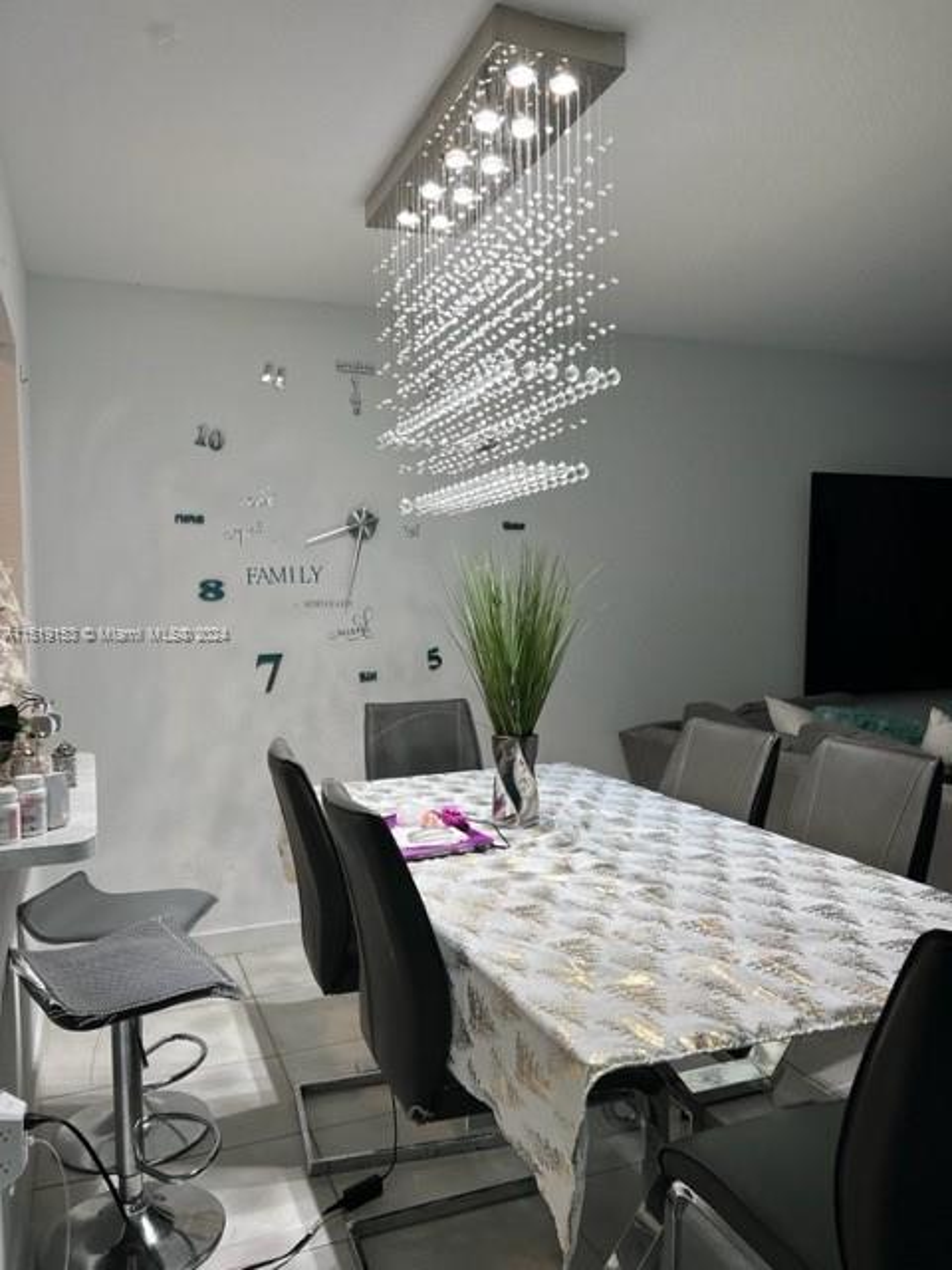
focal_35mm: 26
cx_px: 476
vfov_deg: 67.3
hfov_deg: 53.1
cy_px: 635
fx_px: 953
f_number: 1.5
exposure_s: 1/120
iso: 80
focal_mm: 5.7
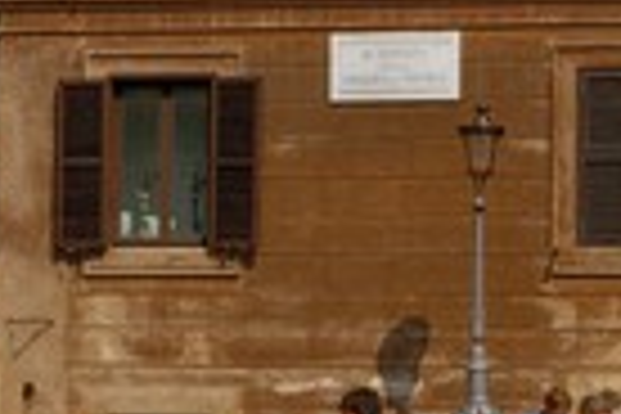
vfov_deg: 9.7
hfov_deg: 14.5
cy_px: 320
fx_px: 2441
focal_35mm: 142
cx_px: 245
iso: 100
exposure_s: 1/100
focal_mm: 31
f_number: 17
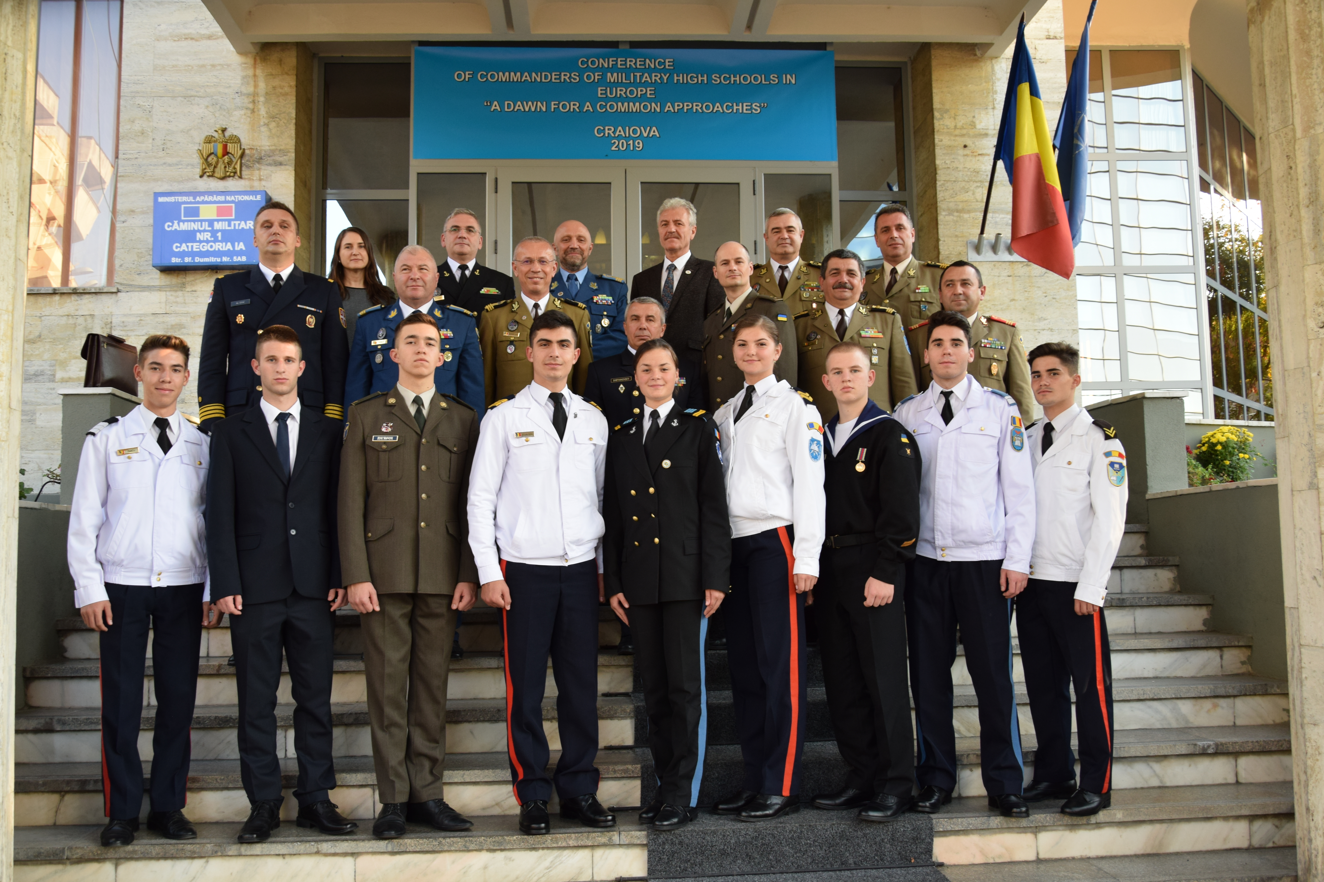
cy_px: 441
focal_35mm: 32
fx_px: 1158
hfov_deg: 59.5
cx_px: 662
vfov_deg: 41.7
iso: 400
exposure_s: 1/125
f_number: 5.6
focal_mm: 21
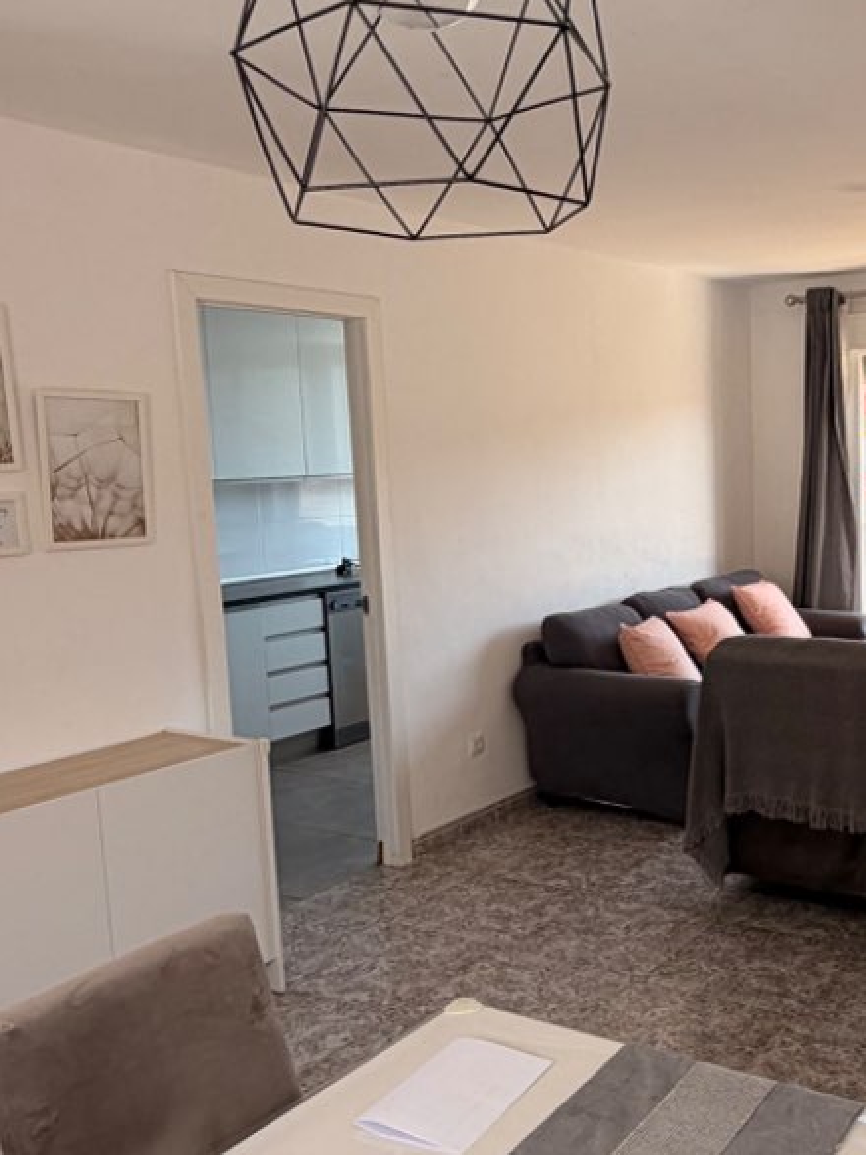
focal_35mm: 36
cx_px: 669
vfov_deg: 51.3
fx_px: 1201
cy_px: 614
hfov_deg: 38.4
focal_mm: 2.22
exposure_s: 1/121
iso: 50
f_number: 2.2
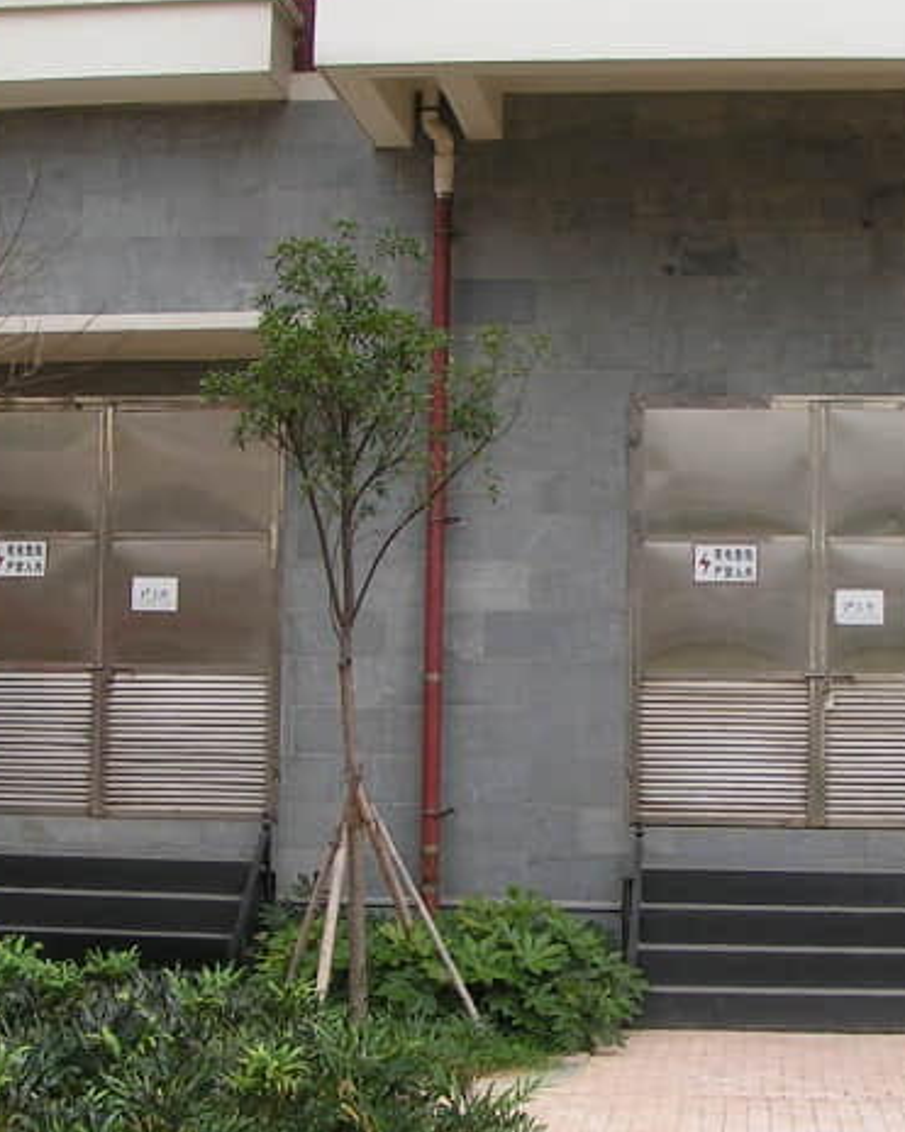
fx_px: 2143
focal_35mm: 64
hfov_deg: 23.8
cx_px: 551
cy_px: 539
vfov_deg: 29.6
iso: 50
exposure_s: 1/125
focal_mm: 5.8
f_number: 5.6
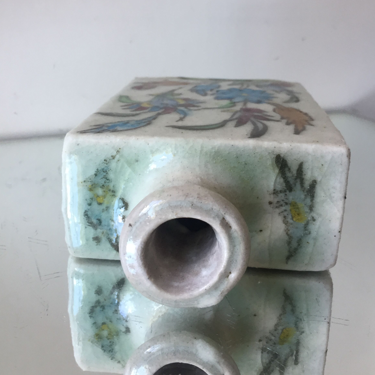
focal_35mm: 36
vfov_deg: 45.6
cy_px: 140
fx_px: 441
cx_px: 196
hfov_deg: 46.0
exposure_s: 1/33
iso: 40
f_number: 2.2
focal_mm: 4.15
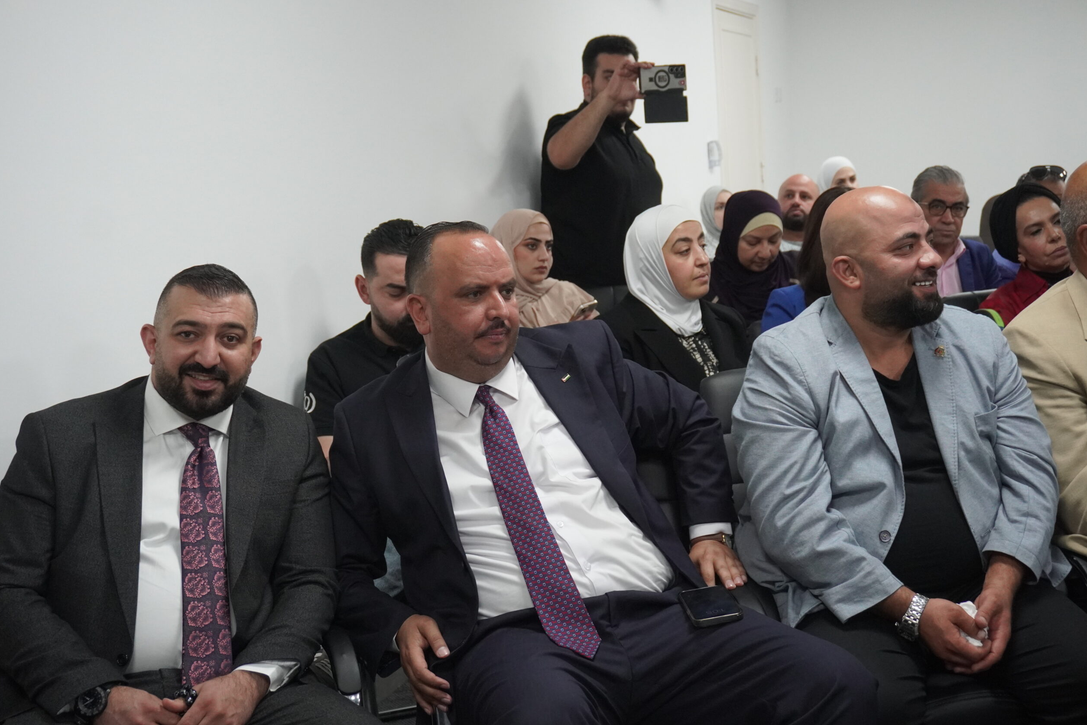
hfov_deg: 39.2
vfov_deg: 26.7
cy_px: 356
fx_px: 1525
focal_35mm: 51
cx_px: 544
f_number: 5
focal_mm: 33
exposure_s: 1/160
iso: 2000
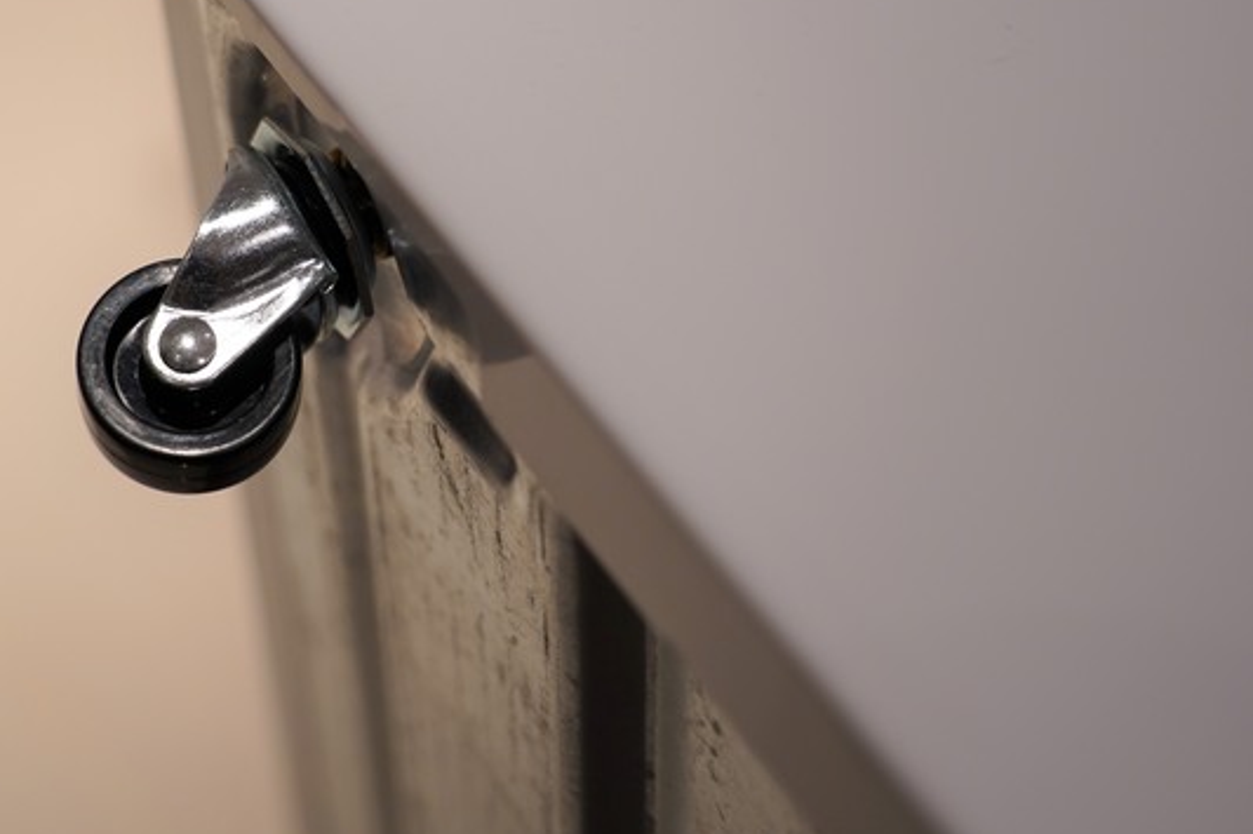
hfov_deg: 27.6
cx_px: 433
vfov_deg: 18.6
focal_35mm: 73
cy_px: 303
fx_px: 2540
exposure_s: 1/60
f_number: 4
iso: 640
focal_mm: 54
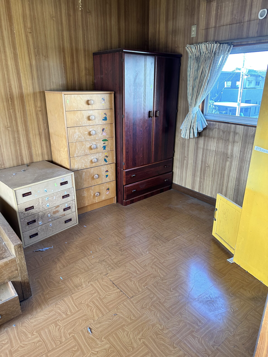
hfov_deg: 56.8
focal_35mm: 24
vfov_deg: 71.6
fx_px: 248
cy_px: 178
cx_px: 134
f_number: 1.78
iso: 250
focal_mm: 6.86
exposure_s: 1/102
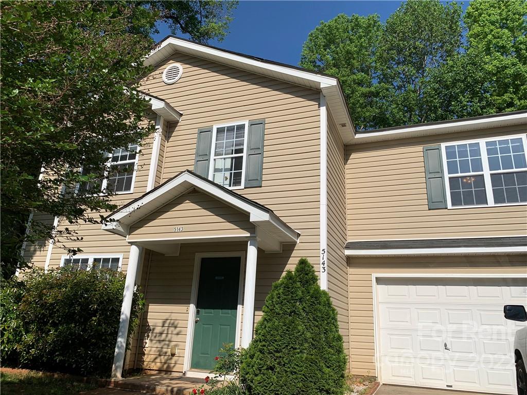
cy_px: 198
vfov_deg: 53.1
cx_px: 264
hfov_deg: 67.3
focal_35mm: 26
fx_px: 396
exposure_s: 1/3788
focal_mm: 4.25
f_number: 1.8
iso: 25
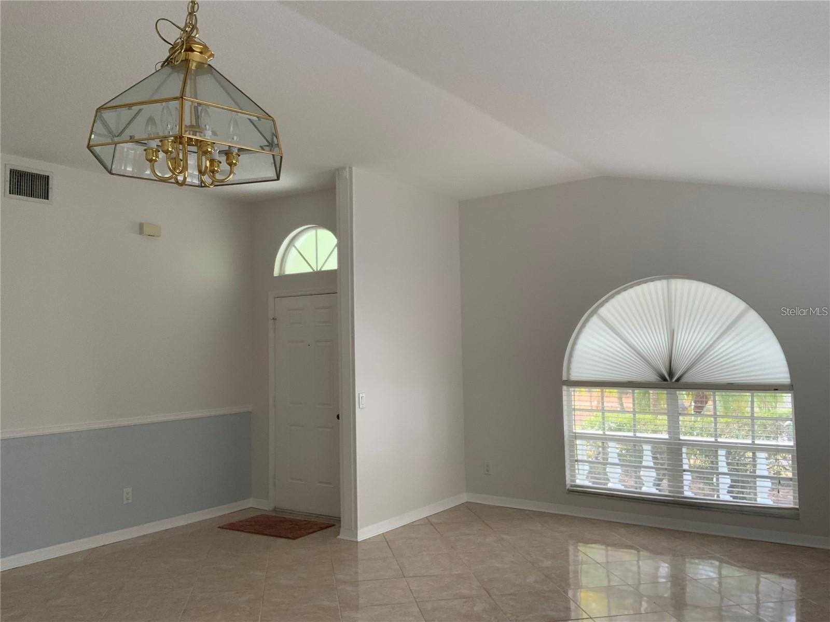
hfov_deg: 61.7
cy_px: 311
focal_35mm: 29
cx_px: 415
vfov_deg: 48.2
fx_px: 695
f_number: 1.8
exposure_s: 1/60
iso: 50
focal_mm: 3
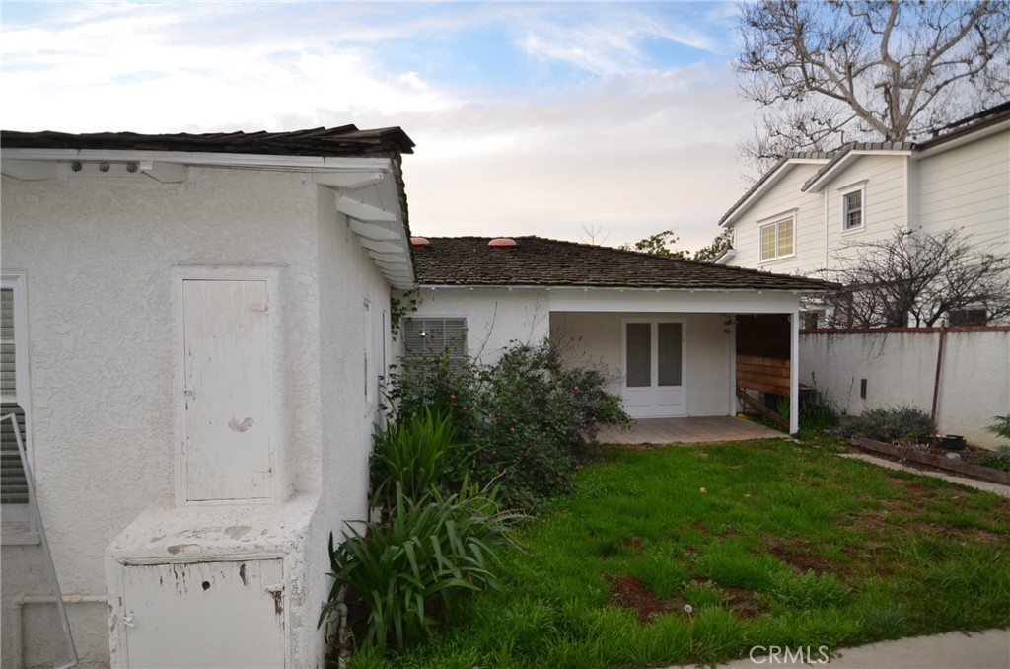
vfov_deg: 67.1
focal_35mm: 18
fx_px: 504
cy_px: 334
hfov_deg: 90.1
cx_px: 505
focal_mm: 12
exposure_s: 1/250
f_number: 4
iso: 160
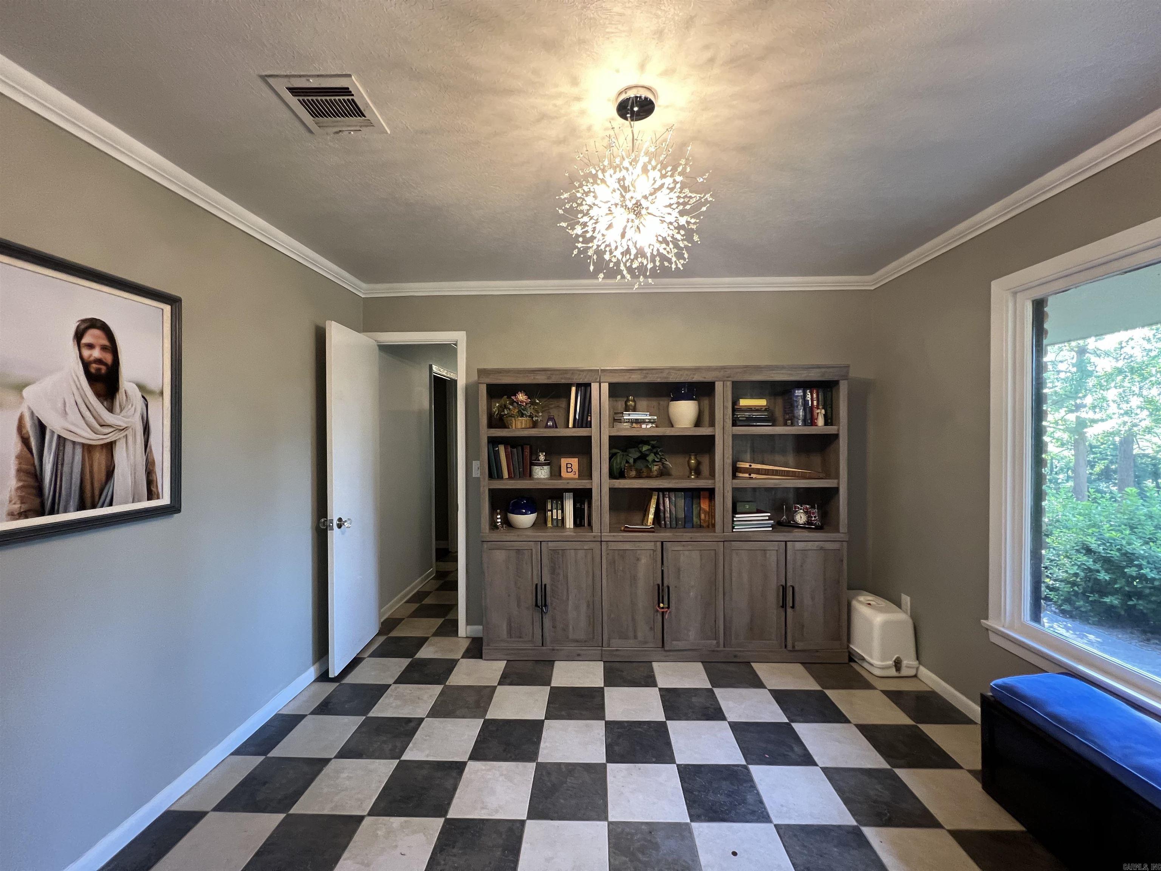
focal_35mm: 13
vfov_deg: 89.9
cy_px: 436
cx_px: 580
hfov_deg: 106.2
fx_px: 436
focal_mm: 1.57
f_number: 1.8
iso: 250
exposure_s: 1/60
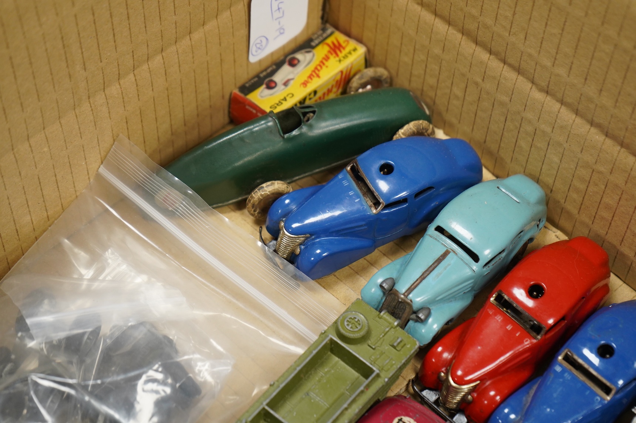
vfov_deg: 19.4
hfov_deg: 28.9
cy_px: 212
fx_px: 1236
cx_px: 318
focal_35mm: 70
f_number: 5.6
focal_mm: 70
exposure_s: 1/100
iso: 2500
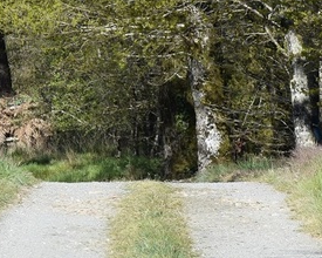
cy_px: -83
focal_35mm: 644
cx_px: 32
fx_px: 6138
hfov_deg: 3.0
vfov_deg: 2.4
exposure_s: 1/320
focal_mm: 105
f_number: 9
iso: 200
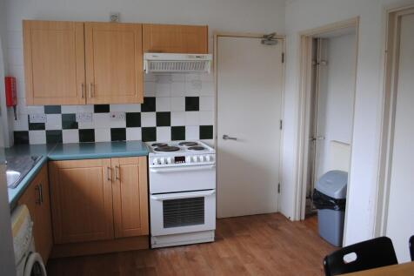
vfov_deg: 43.6
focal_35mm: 30
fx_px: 345
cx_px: 207
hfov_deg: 61.9
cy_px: 138
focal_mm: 20
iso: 200
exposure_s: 1/50
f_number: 3.8
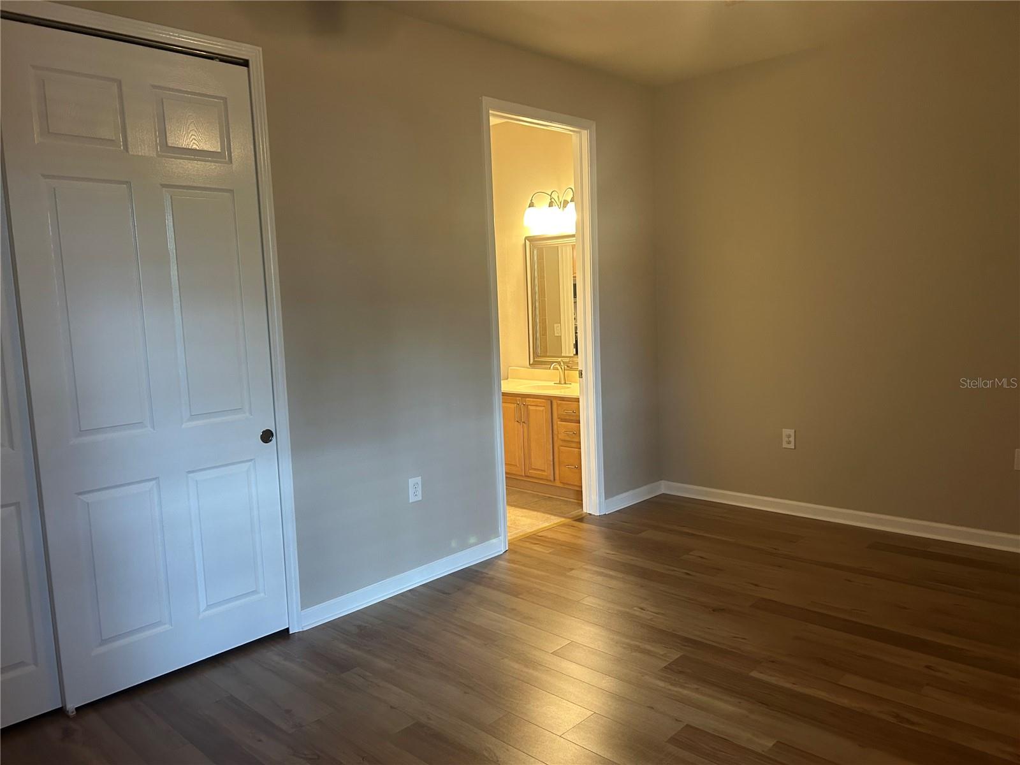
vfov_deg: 53.1
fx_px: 766
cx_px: 510
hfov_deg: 67.3
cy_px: 382
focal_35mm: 26
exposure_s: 1/60
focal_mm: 5.7
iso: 200
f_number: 1.5
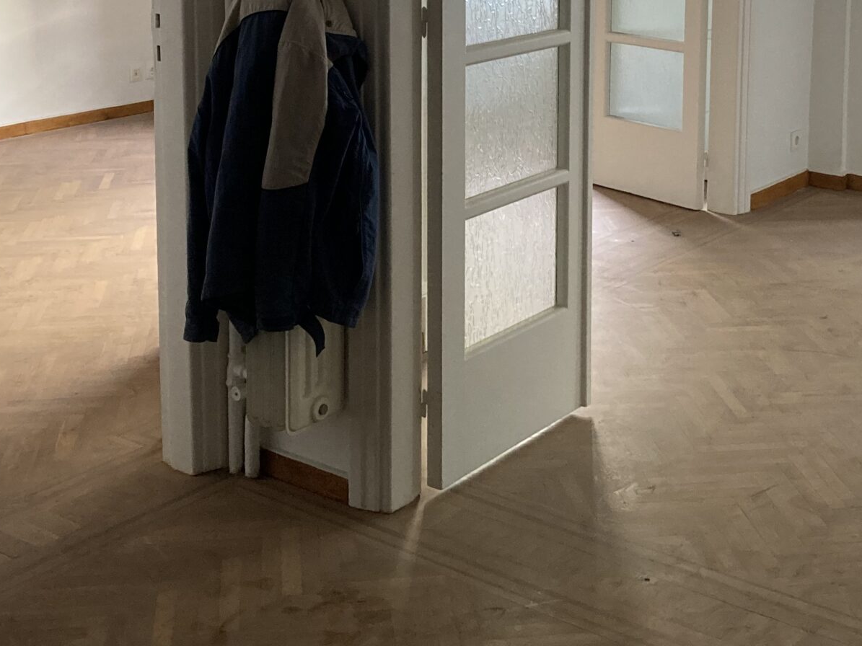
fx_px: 1494
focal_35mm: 60
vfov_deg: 23.7
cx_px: 497
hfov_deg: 32.1
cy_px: 46
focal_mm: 3.99
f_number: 1.8
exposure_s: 1/60
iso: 250
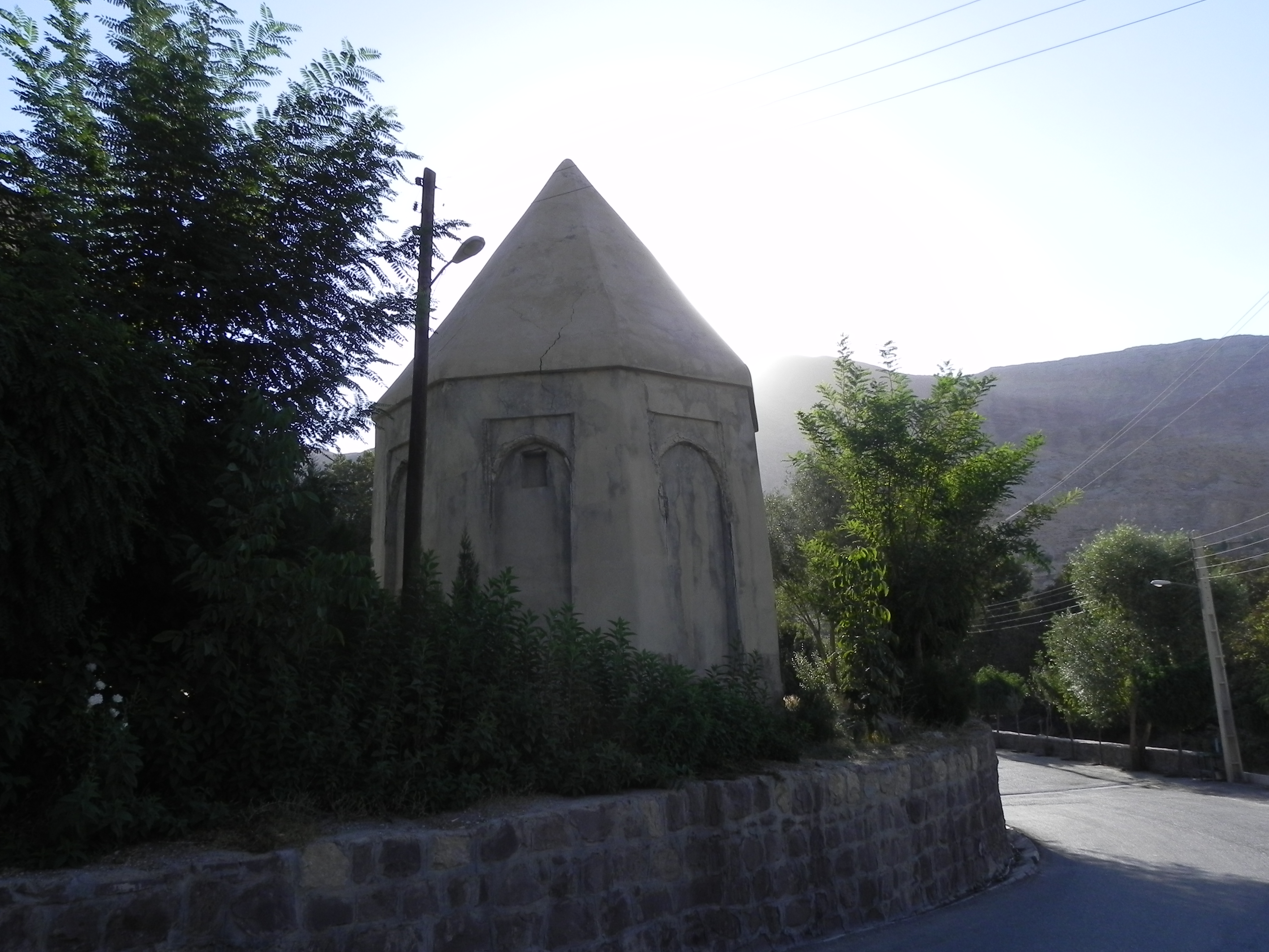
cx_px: 654
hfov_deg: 65.3
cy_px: 484
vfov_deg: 51.4
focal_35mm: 27
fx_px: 990
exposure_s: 1/326
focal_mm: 4.6
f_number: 6.3
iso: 160
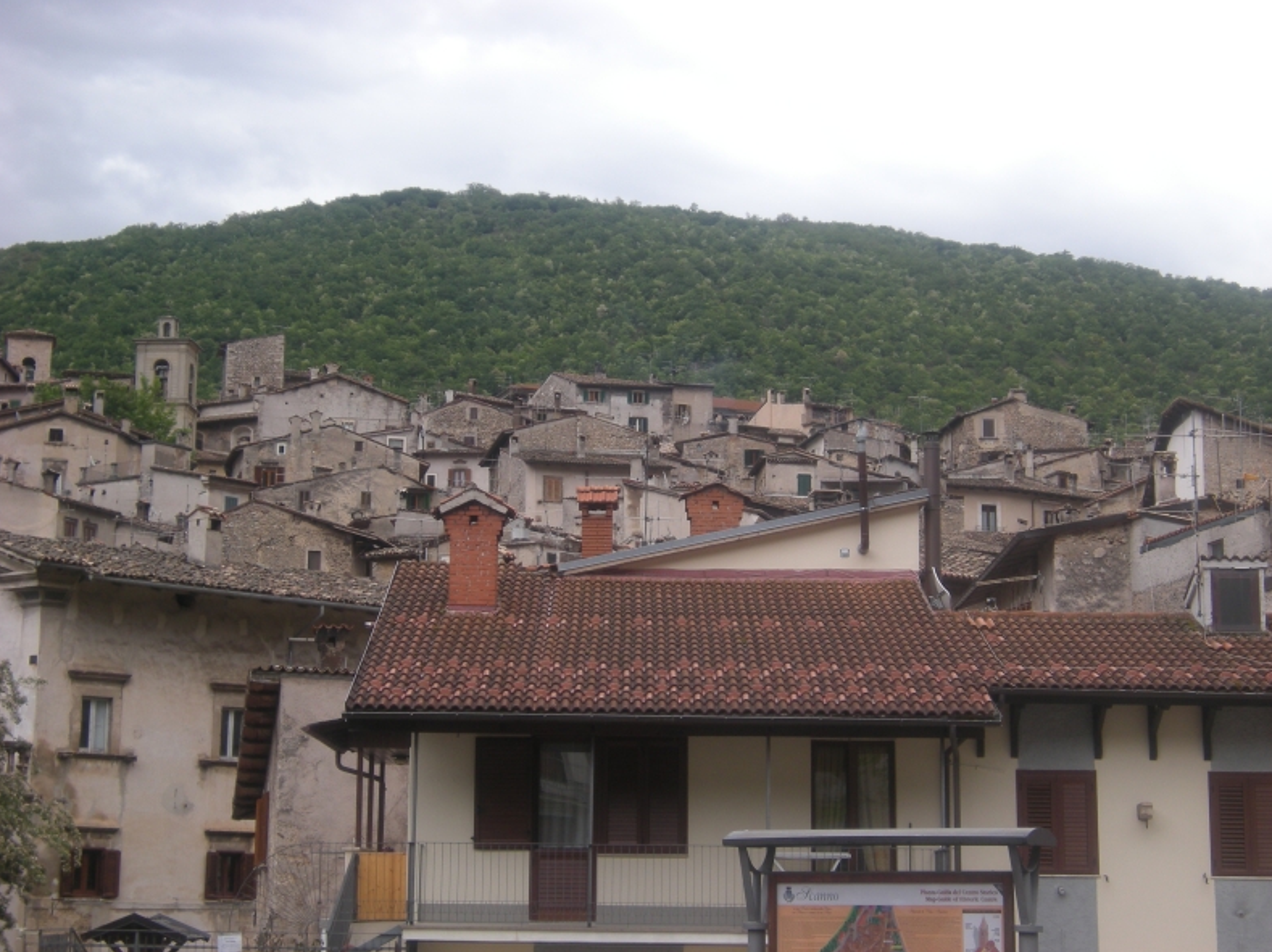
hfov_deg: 27.8
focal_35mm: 70
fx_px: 2571
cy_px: 470
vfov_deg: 21.0
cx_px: 640
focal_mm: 11.5
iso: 64
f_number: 4.4
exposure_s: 1/174
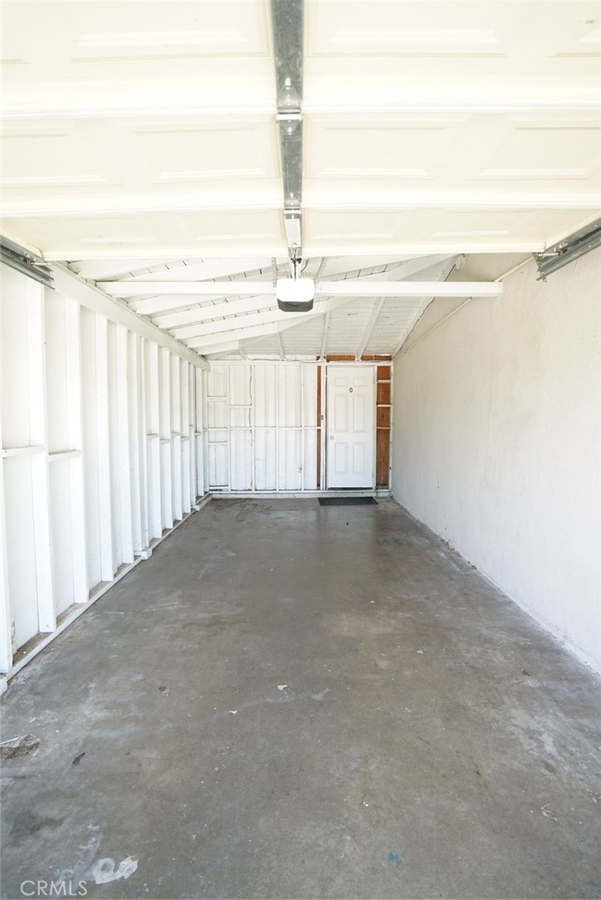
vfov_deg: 96.7
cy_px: 450
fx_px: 400
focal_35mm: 16
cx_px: 300
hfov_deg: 73.8
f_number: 4
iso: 320
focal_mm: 16
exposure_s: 1/60
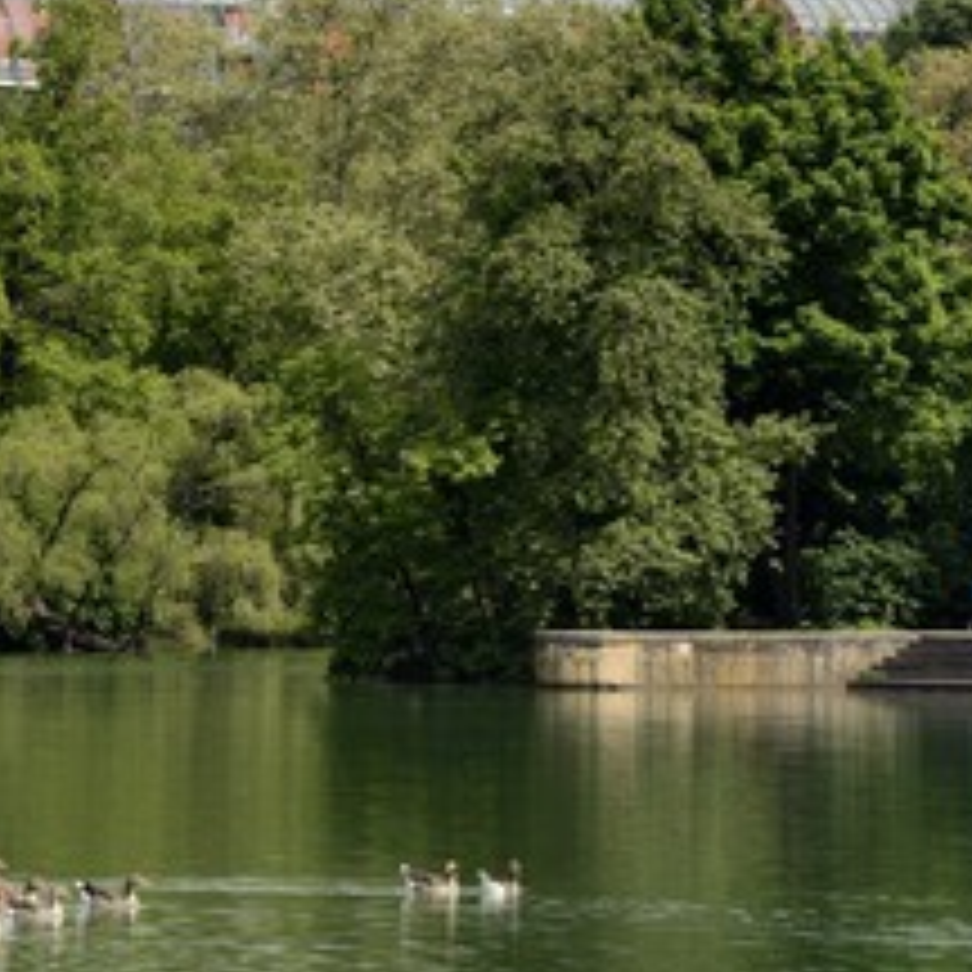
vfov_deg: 5.4
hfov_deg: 5.4
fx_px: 10293
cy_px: 364
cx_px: 81
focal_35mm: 324
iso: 200
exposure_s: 1/400
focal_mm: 195
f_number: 11
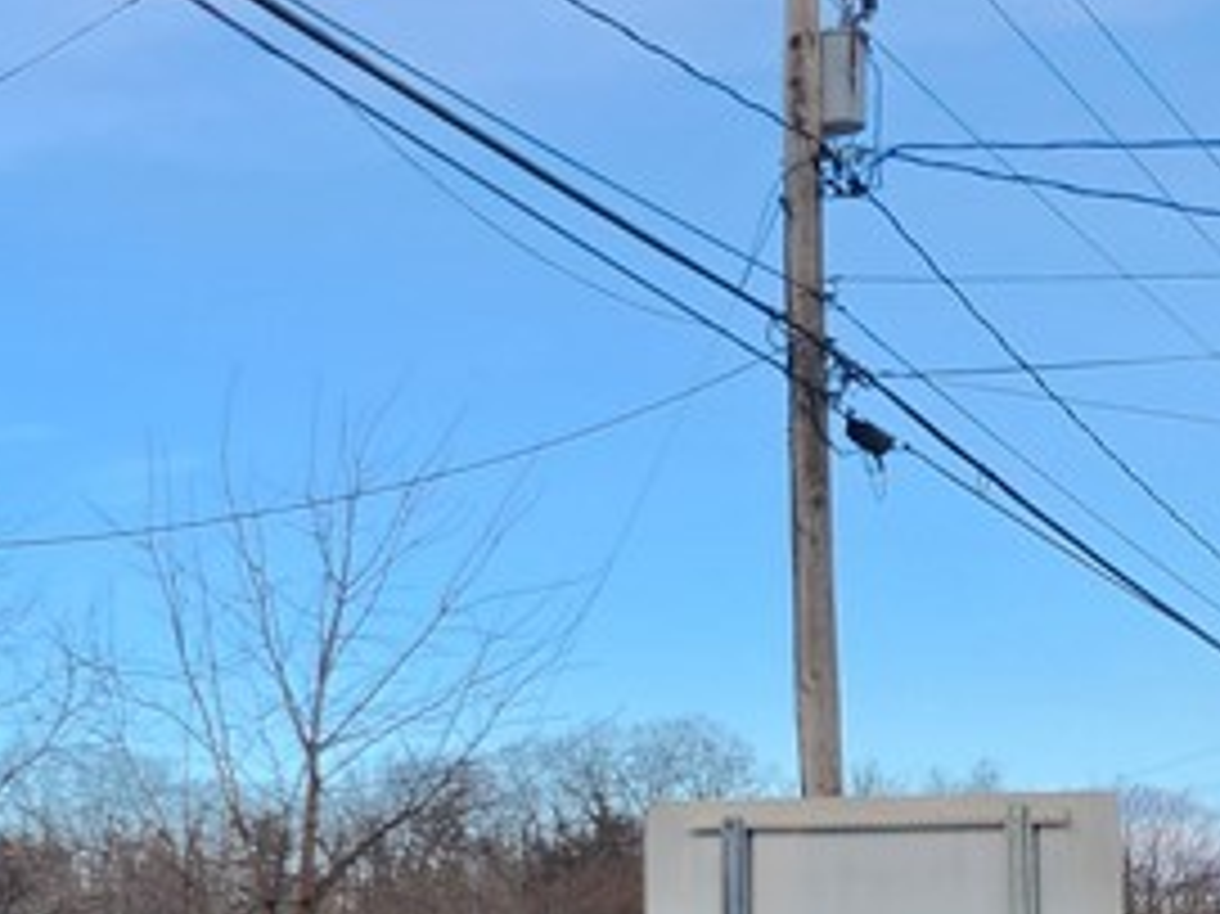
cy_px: 855
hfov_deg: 18.6
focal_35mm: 87
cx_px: -828
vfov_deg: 16.7
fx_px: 3065
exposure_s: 1/767
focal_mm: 5.4
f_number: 1.8
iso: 20
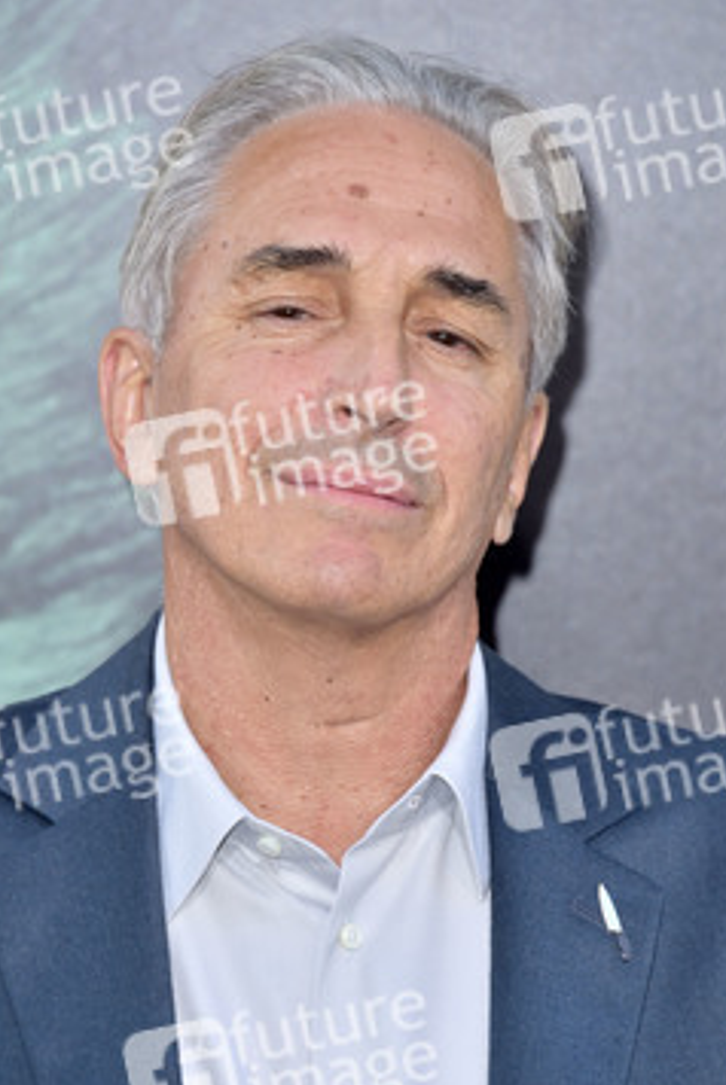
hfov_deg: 4.1
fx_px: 10174
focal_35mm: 337
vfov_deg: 6.1
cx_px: 371
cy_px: 607
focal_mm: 300
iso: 320
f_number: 7.1
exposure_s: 1/250
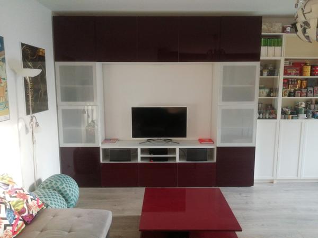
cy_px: 119
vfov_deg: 53.1
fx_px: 239
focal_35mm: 26
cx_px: 159
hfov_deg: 67.3
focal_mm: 3.46
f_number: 1.8
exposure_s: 1/33.3
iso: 160
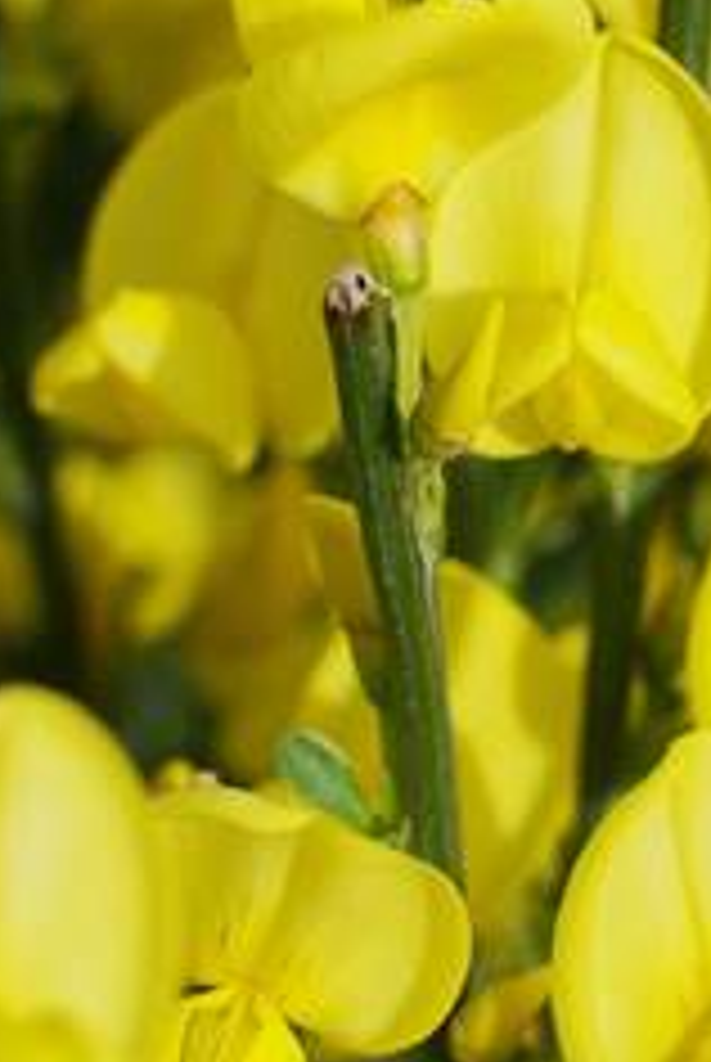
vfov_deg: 9.0
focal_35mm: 228
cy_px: 418
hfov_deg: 6.0
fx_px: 6739
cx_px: 569
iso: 100
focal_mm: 35
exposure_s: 1/350
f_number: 6.7
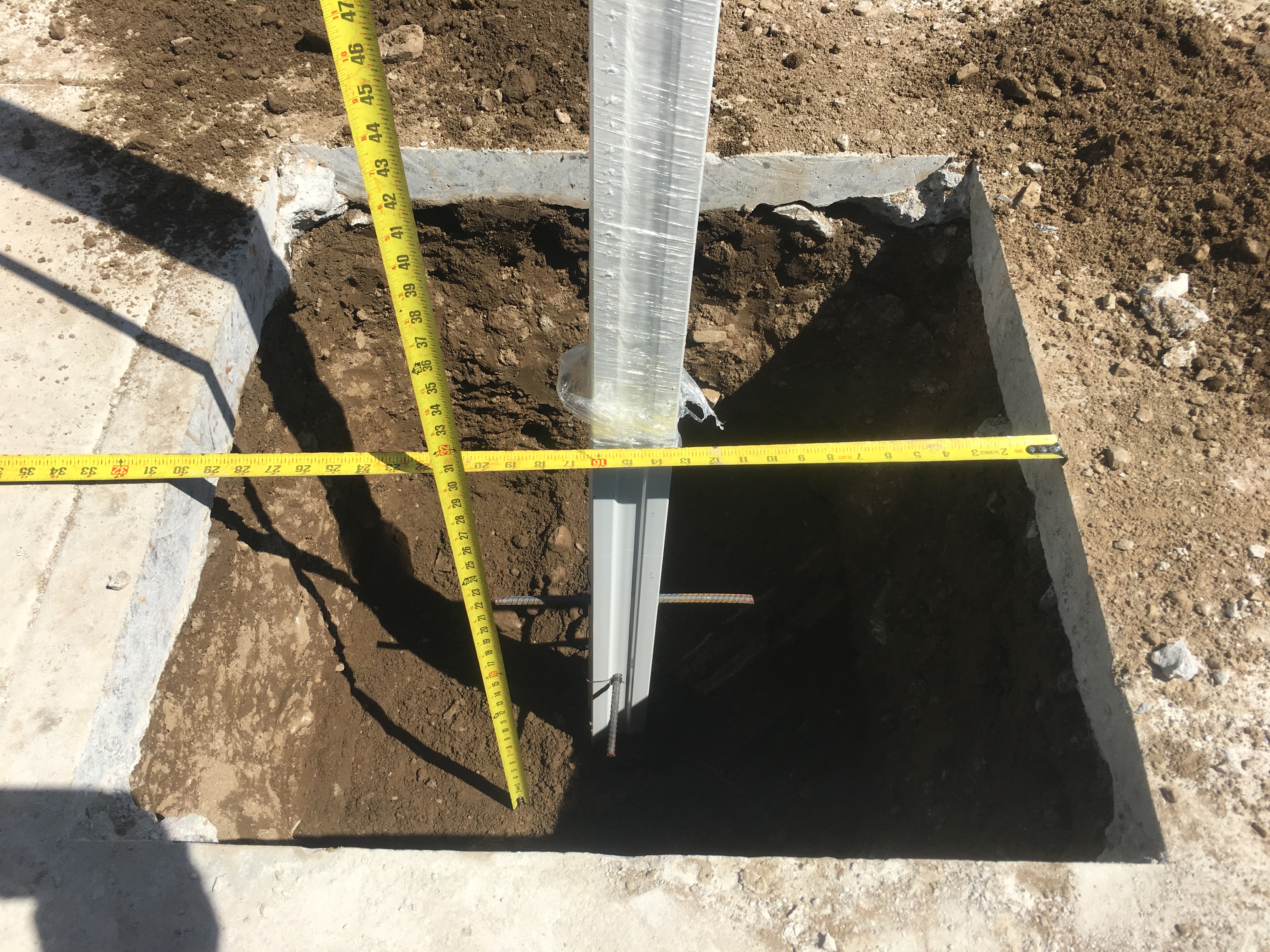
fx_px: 1064
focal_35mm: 29
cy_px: 476
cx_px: 635
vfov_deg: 48.2
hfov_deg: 61.7
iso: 25
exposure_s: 1/1923
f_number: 2.2
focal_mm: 4.15
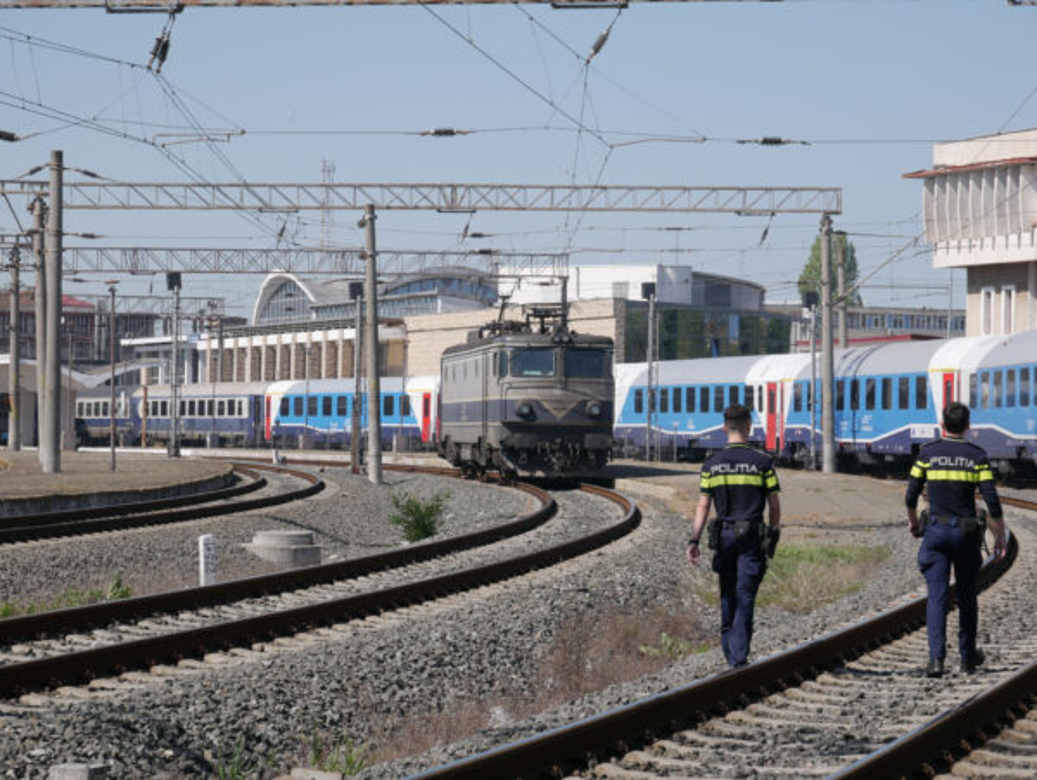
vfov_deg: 12.4
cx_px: 518
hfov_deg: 16.4
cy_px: 390
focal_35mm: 120
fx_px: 3598
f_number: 10
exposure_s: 1/400
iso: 200
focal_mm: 60
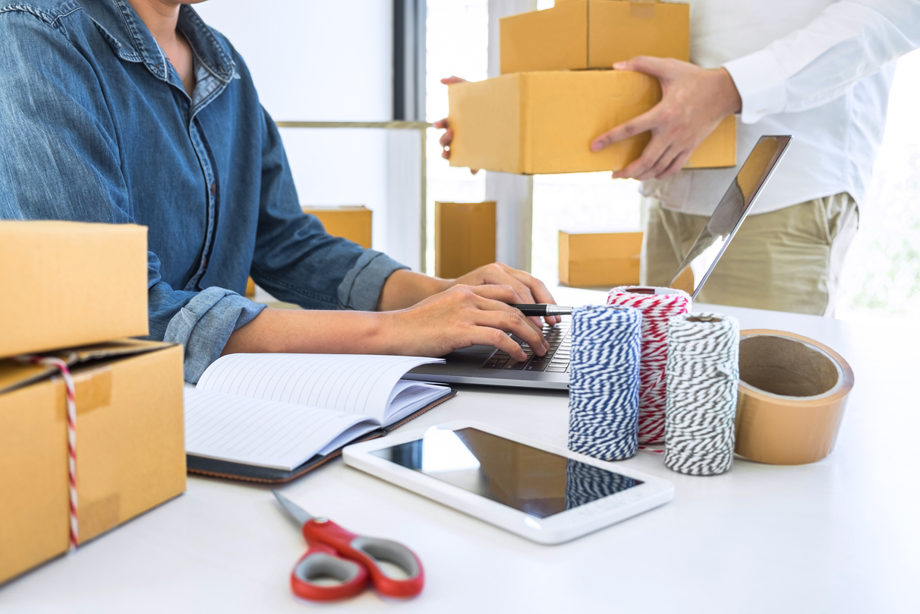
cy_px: 307
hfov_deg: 50.7
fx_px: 971
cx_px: 460
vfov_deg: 35.1
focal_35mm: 38
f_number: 3.2
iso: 200
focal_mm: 25.4
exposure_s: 1/80
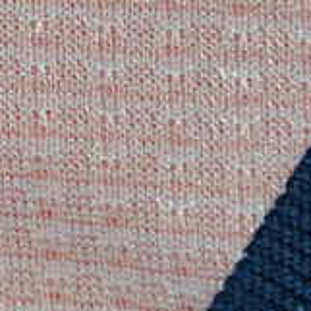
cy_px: -126
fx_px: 9147
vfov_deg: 1.9
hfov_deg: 1.9
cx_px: -456
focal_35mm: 900
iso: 400
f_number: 13
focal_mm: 105
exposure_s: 1/200
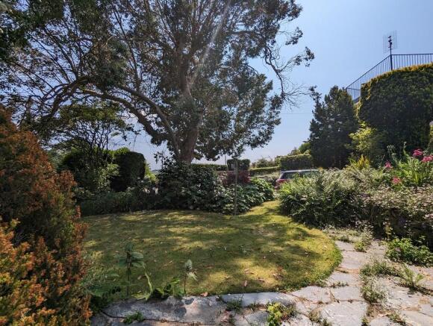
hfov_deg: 94.4
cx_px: 216
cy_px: 163
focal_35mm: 16
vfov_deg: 78.3
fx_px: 200
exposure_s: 1/2703
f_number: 2.2
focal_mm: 2.35
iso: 49
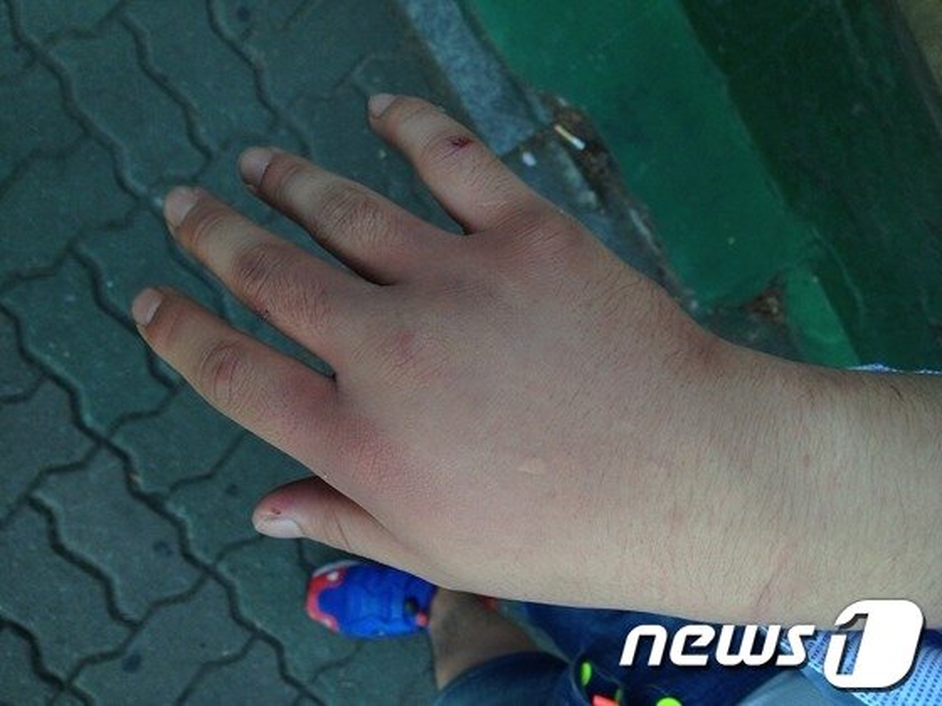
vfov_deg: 40.7
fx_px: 952
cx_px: 471
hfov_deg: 52.6
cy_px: 353
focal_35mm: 35
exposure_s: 1/40
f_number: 2.4
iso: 50
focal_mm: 4.28
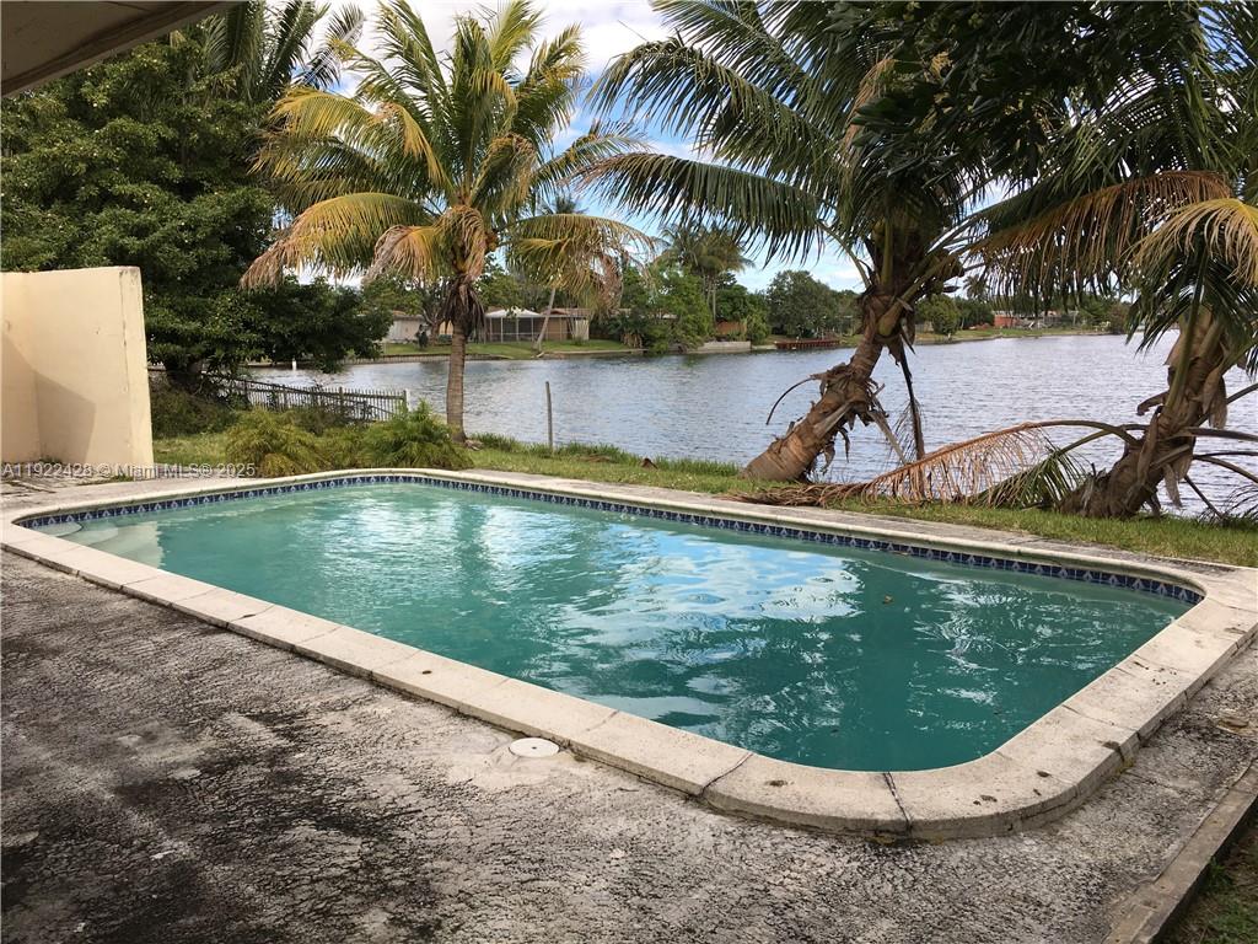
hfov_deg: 61.7
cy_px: 472
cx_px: 629
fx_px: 1054
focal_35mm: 29
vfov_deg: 48.2
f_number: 2.2
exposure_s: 1/761
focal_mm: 4.15
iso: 25
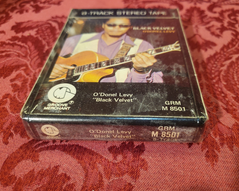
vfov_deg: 51.5
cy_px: 94
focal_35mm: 28
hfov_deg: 62.1
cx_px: 128
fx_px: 198
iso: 125
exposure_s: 1/120
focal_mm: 4.3
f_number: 1.5
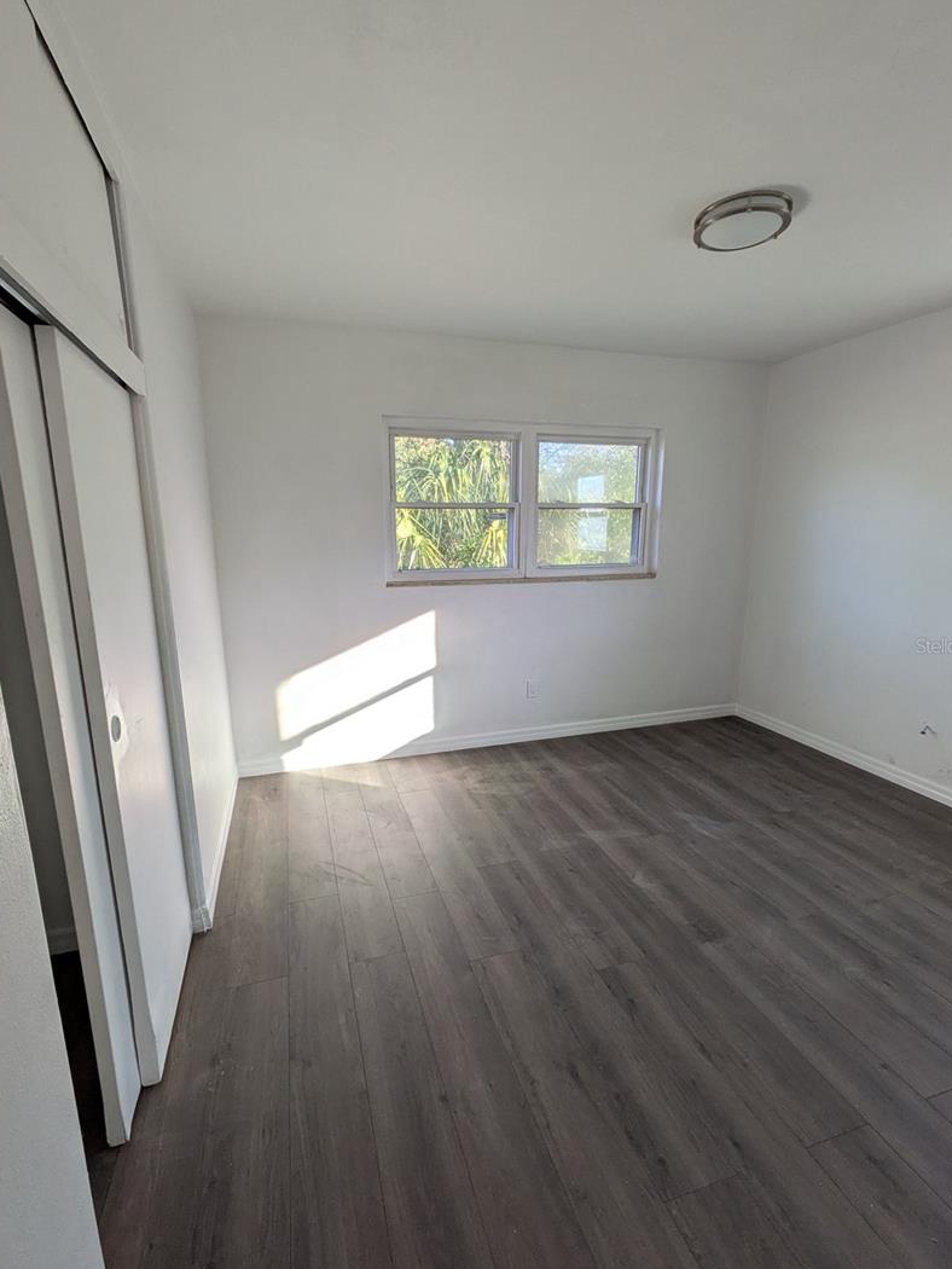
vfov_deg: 94.5
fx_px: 586
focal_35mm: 16
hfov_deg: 78.1
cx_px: 457
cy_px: 645
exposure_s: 1/192
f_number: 2.2
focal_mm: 1.83
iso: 49
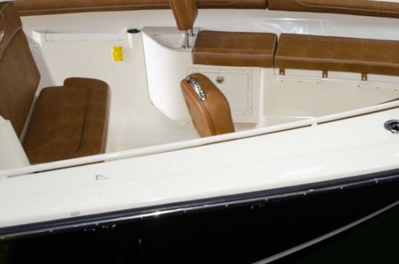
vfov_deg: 24.7
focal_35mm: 54
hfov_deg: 36.2
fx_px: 597
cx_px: 292
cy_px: 66
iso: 720
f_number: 3.5
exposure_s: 1/60
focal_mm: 20
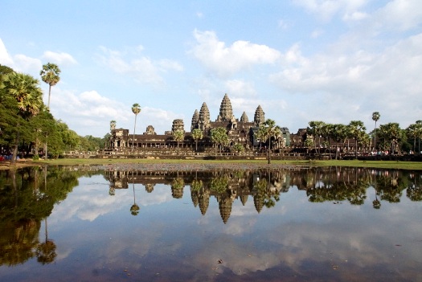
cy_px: 141
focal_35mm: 27
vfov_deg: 48.0
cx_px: 211
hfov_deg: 67.3
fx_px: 317
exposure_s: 1/2500
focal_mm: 18
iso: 2000
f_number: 9
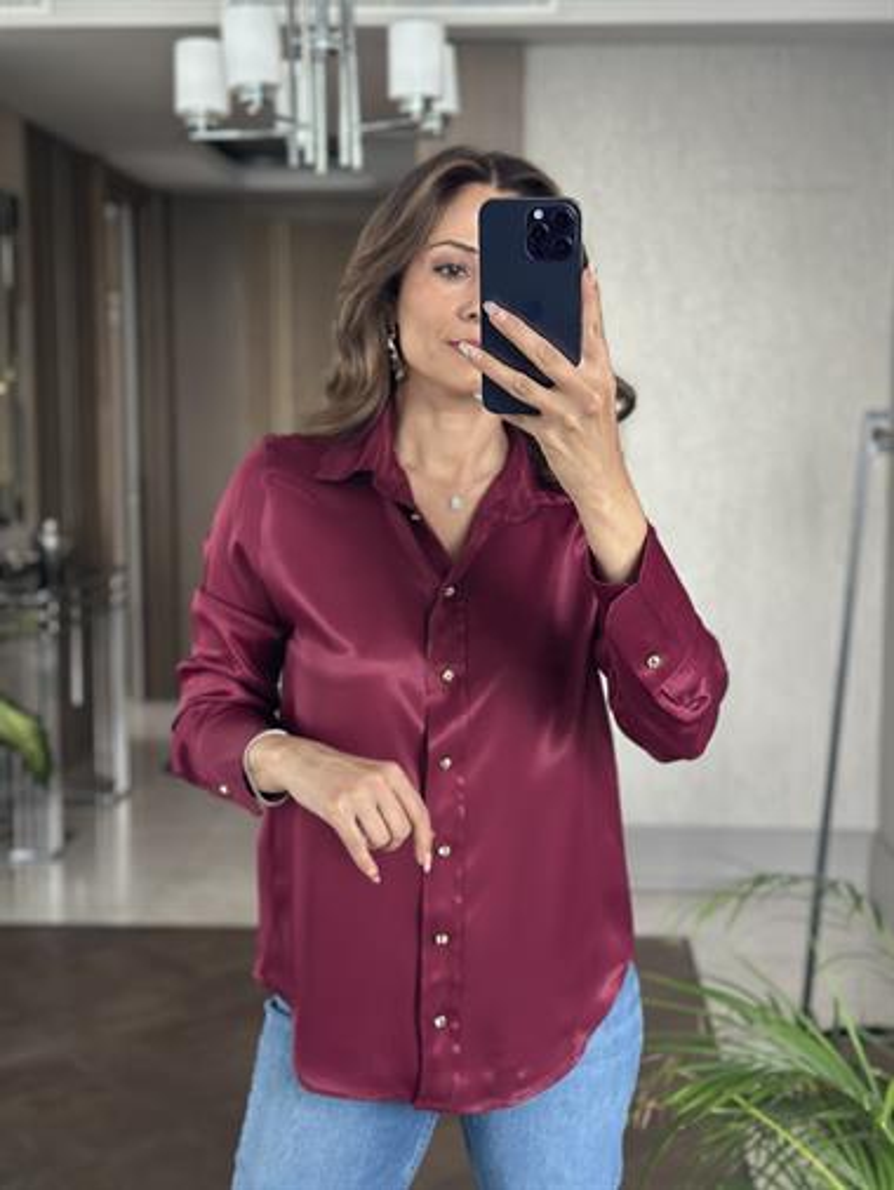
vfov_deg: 39.6
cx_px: 447
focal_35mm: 48
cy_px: 595
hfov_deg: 30.3
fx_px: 1651
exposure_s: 1/57
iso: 400
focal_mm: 6.86
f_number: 1.78
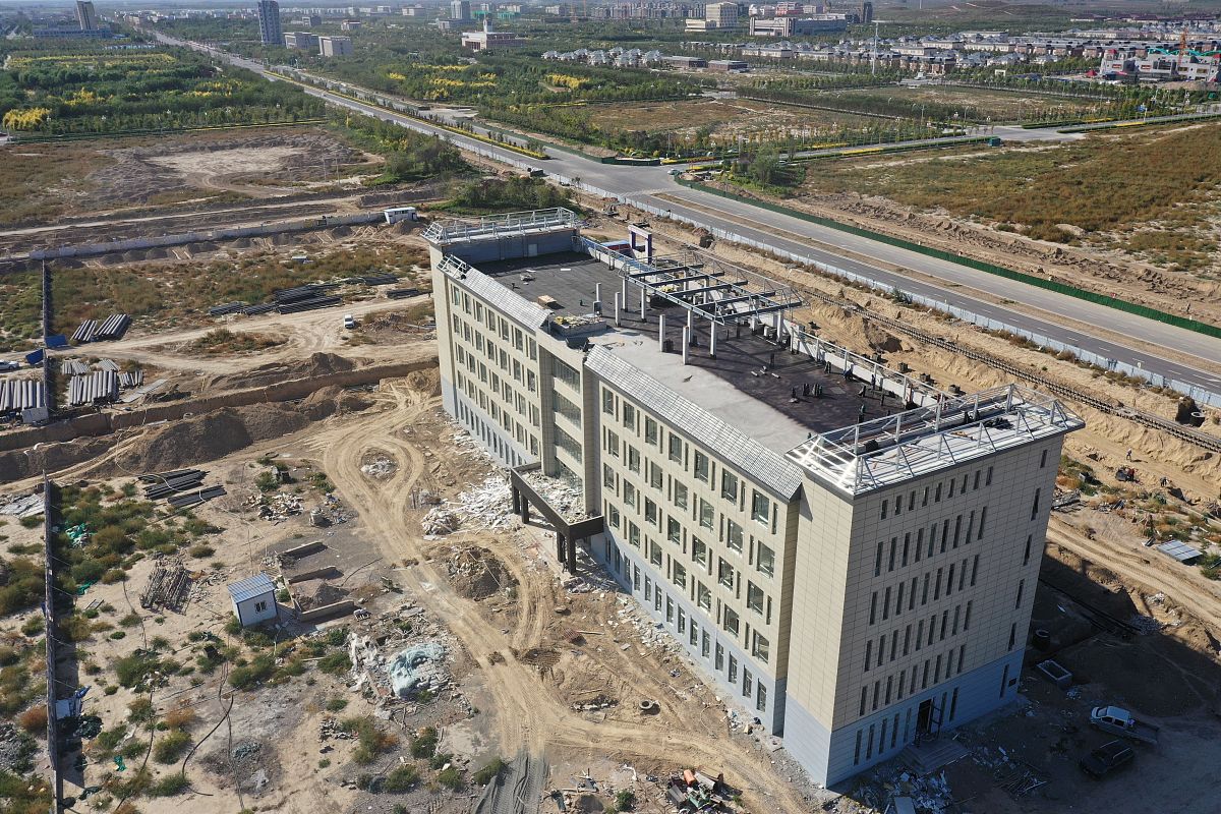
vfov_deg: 46.4
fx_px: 950
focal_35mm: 28
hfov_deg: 65.5
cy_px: 407
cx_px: 610
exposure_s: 1/320
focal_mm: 10.26
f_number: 7.1
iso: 100
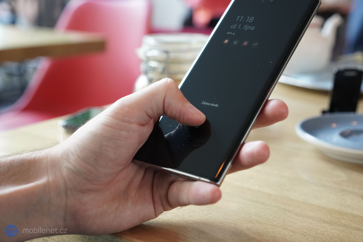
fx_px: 555
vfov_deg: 24.6
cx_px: 182
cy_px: 121
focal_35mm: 55
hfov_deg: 36.2
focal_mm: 55
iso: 5000
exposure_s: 1/125
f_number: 5.6
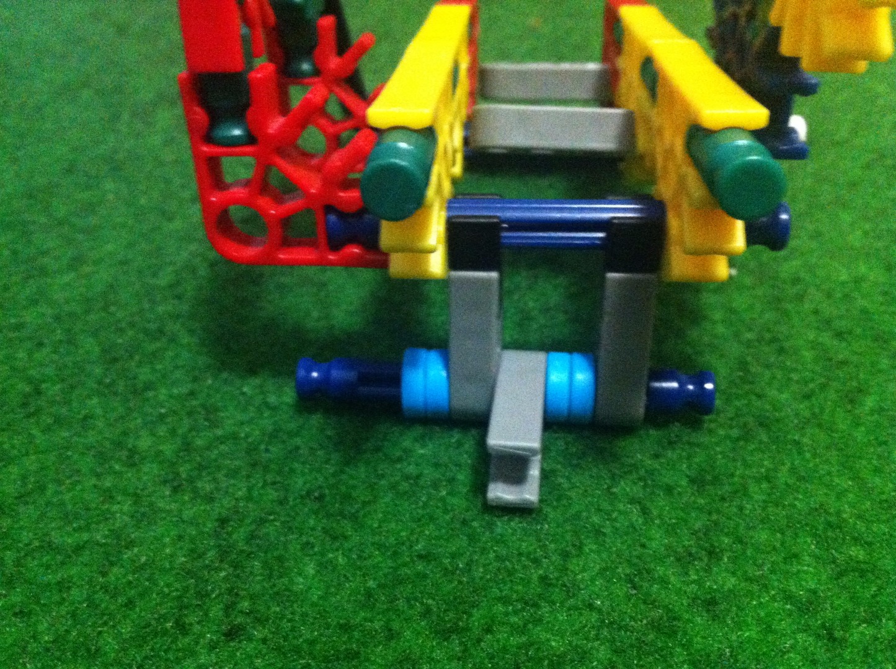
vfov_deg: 40.6
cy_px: 334
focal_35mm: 35
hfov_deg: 52.7
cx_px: 448
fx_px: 905
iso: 1000
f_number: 2.8
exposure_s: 1/15
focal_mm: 3.85
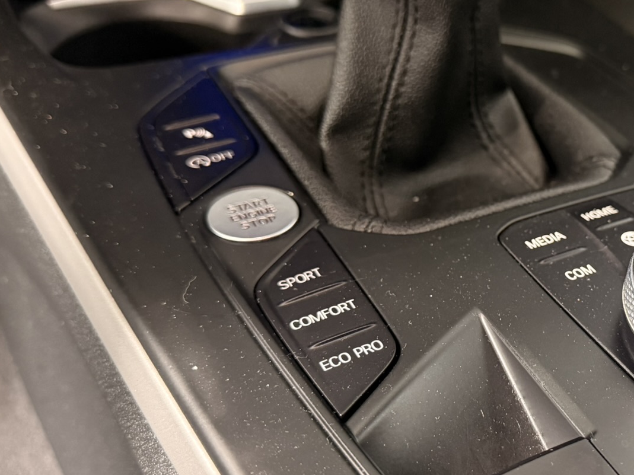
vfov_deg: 31.5
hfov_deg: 39.3
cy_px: 243
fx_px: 842
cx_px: 526
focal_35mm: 46
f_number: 1.78
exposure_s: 1/40
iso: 800
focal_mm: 6.76
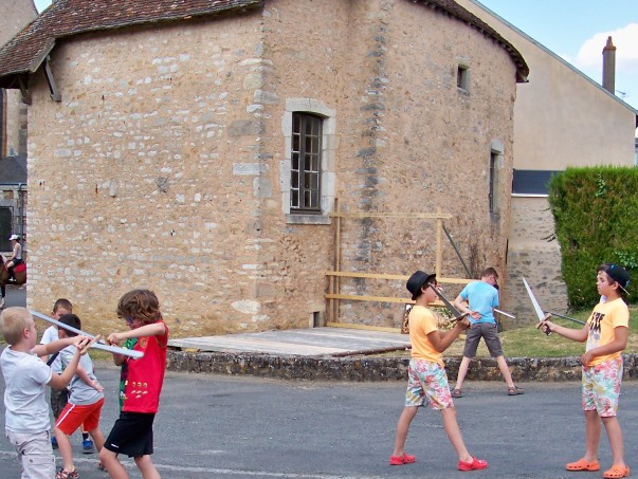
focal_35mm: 56
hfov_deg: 34.3
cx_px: 288
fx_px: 1033
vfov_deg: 25.8
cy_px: 364
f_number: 2.8
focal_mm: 5.85
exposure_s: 1/400
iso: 80
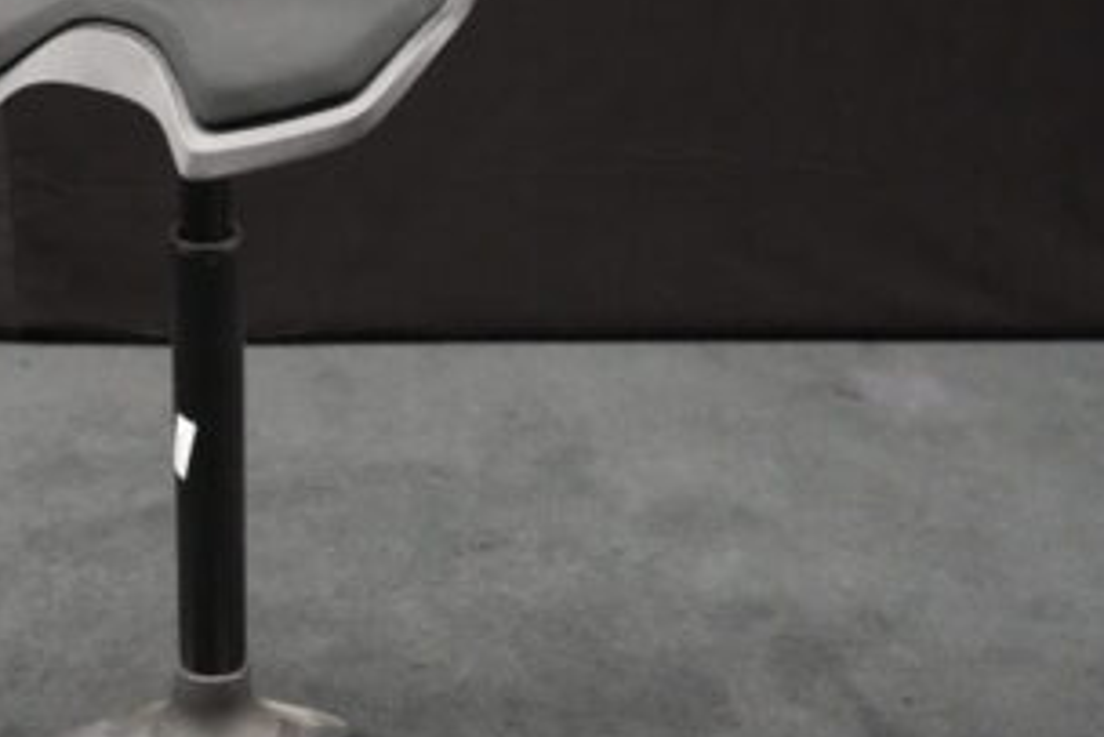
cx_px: 174
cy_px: 407
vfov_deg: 17.3
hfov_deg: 25.1
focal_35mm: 79
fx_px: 2424
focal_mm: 40
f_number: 4
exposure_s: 1/80
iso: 12800
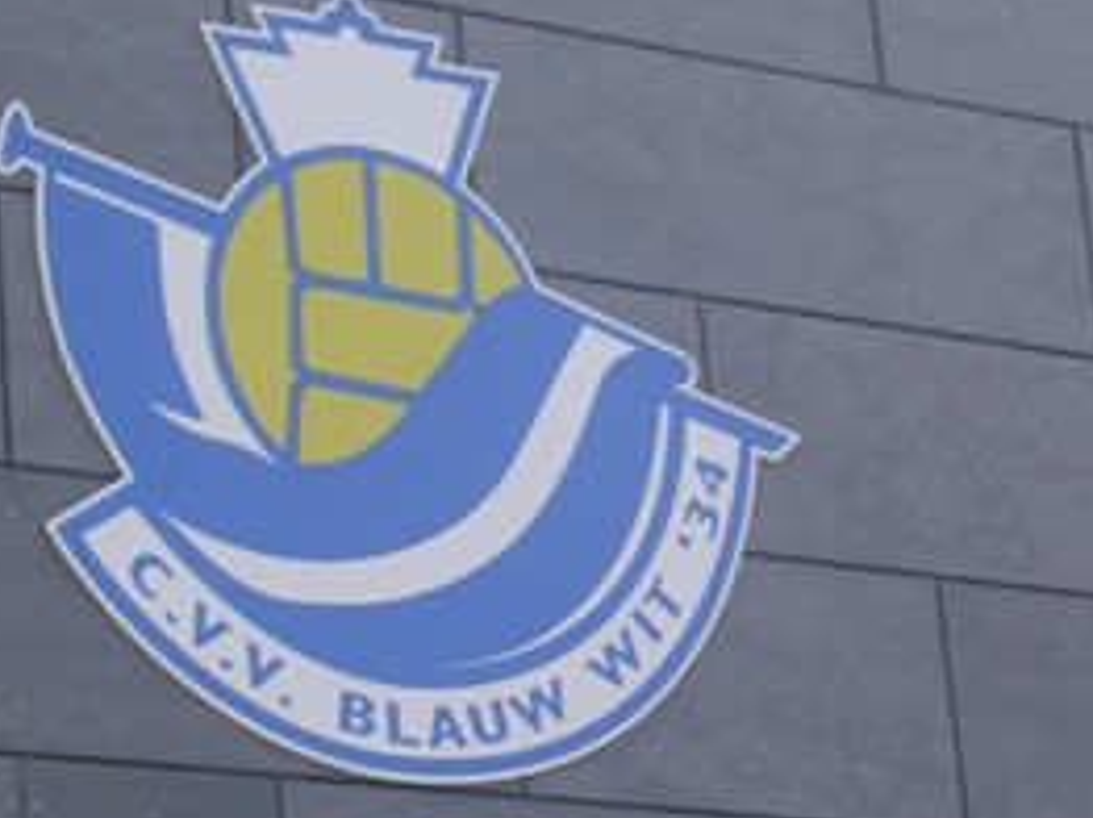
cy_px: 317
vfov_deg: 9.6
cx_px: 501
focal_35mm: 154
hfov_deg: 12.8
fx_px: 4858
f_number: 4.2
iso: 70
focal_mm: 13.7
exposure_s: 1/430
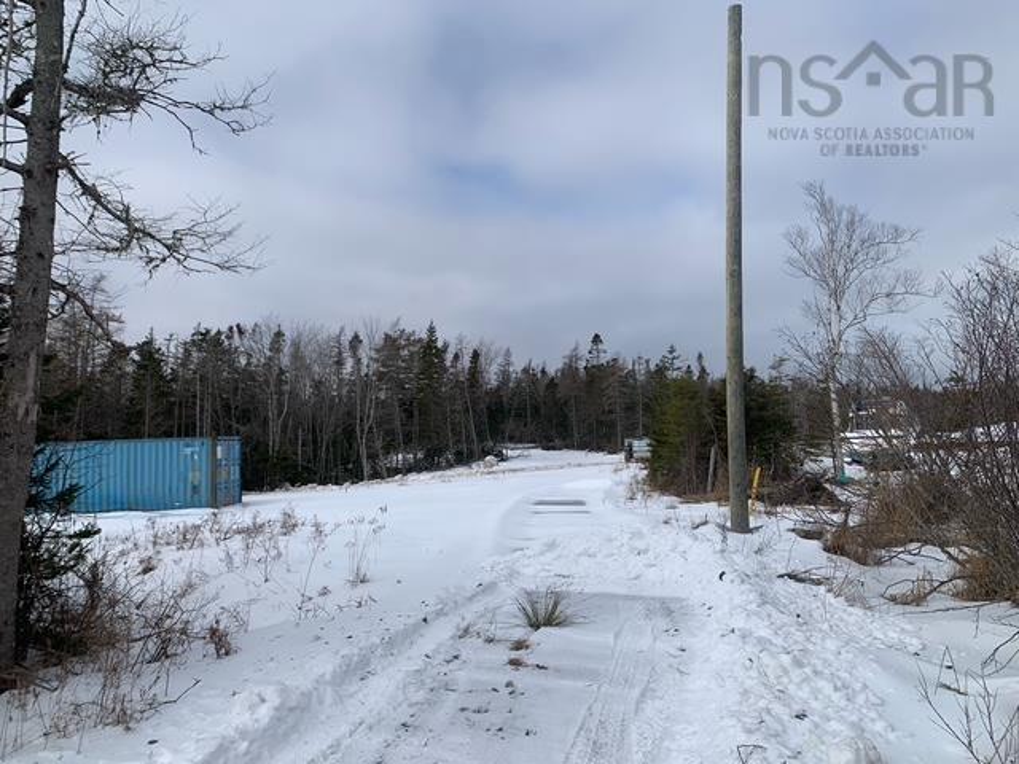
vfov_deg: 53.1
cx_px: 510
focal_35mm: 26
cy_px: 382
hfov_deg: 67.3
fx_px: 765
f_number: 1.8
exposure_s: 1/4673
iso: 25
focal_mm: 4.25
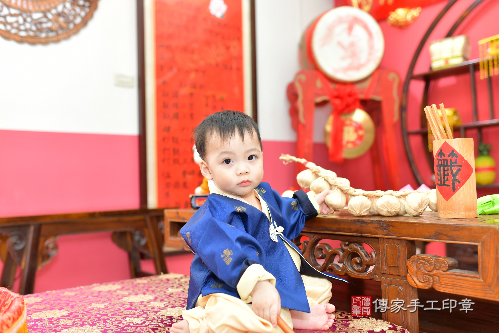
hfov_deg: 54.4
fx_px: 485
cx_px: 250
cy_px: 166
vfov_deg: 37.9
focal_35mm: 35
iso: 400
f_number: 2.8
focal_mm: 35
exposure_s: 1/250
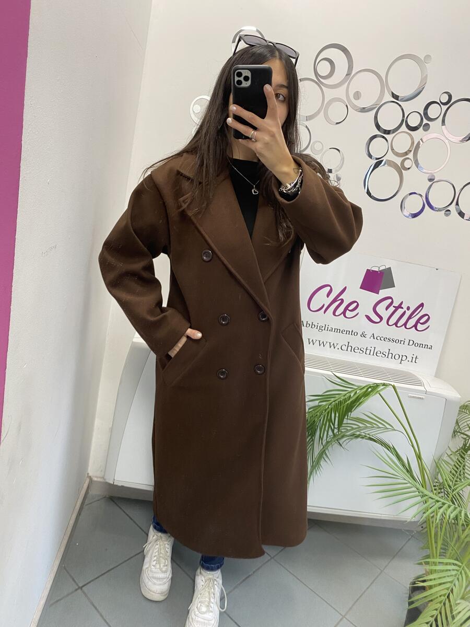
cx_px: 235
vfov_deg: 67.3
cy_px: 314
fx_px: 471
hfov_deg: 53.1
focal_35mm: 26
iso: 100
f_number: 1.8
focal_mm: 4.25
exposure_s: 1/50
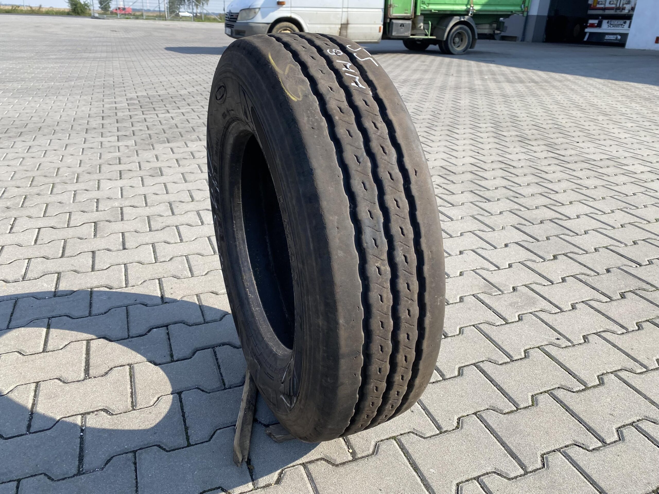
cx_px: 330
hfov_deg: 67.3
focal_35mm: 26
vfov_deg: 53.1
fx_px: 495
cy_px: 247
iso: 32
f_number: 1.8
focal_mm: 4.25
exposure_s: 1/1504
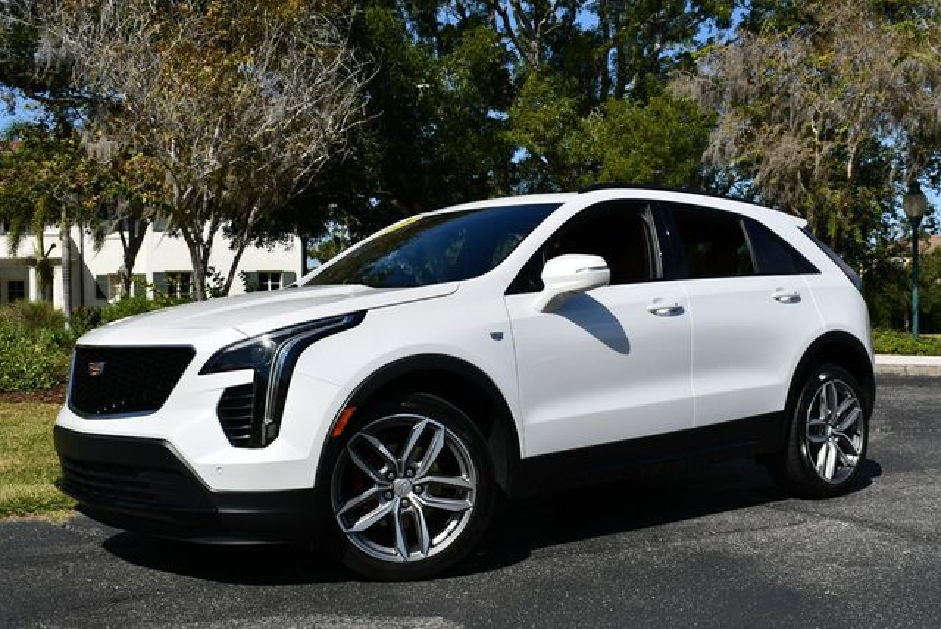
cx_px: 470
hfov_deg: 42.7
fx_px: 1203
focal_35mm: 46
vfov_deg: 29.3
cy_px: 314
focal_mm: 23
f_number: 10
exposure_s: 1/400
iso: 100
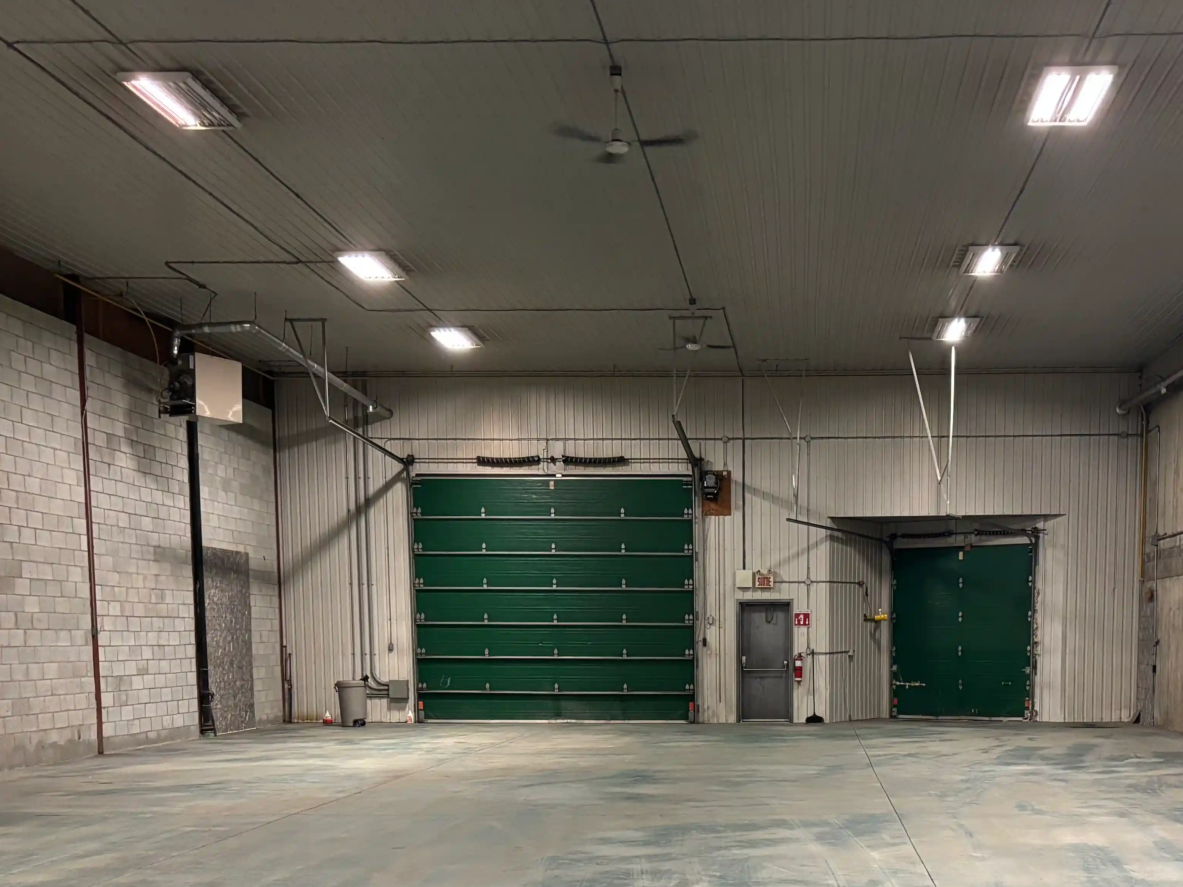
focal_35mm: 48
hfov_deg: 39.2
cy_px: 810
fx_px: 1641
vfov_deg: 29.0
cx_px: 777
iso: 500
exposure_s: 1/60
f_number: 1.6
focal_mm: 5.96
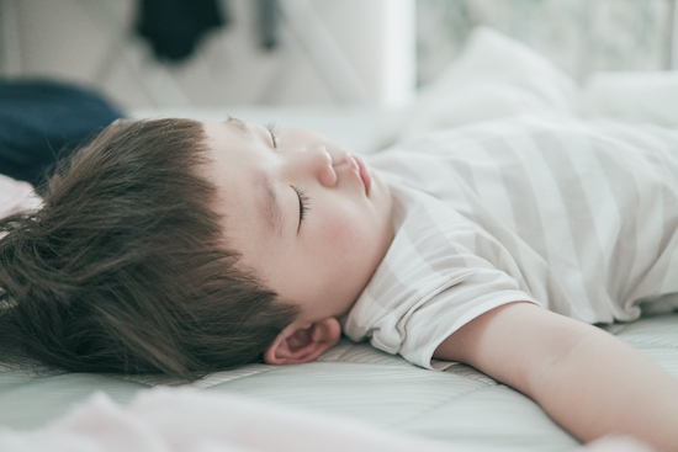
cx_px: 339
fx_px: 848
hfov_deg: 43.6
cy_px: 226
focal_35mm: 45
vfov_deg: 29.9
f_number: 1.4
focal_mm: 30
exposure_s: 1/250
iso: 1600
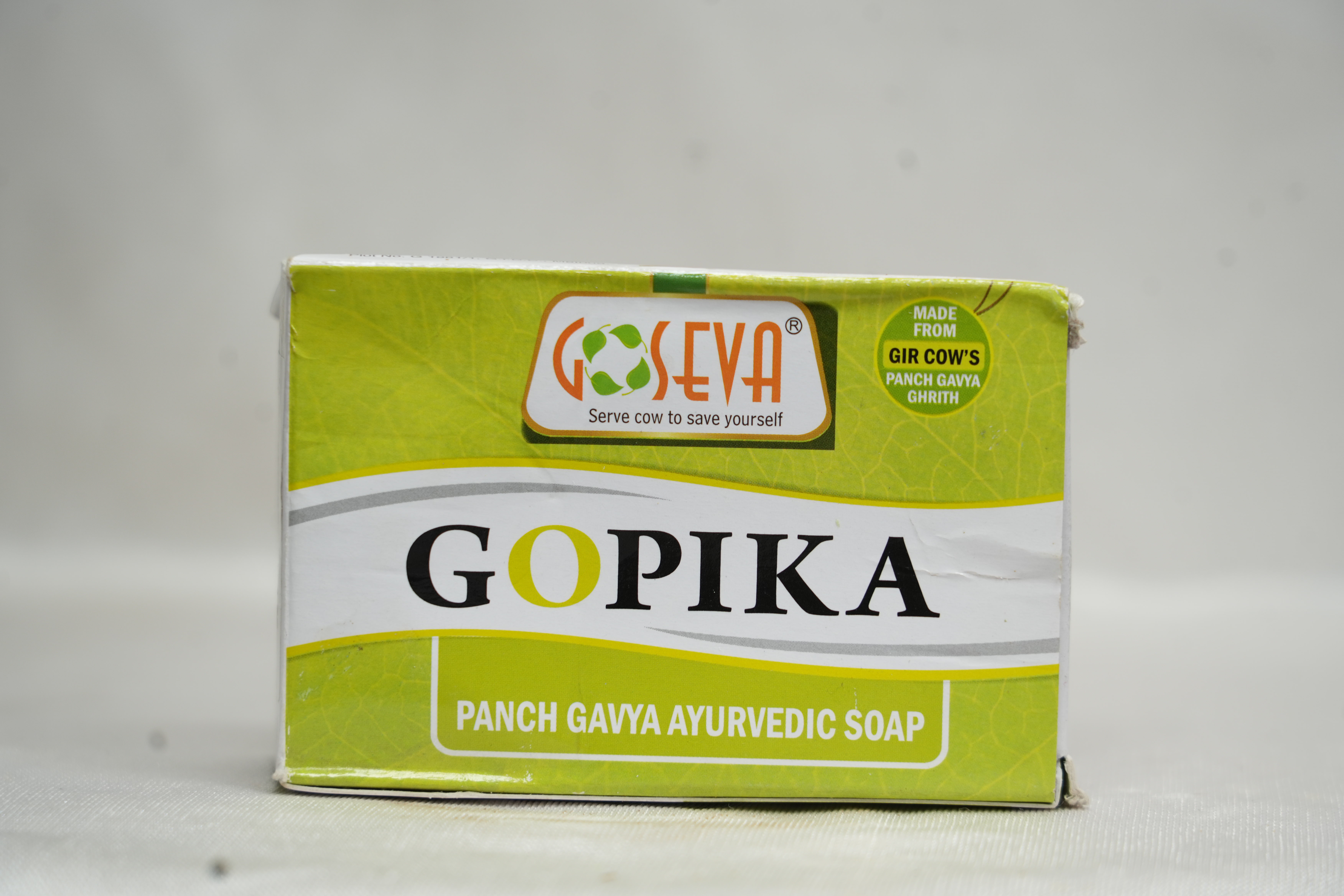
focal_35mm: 105
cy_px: 448
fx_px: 3920
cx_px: 672
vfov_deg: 13.0
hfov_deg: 19.5
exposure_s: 1/60
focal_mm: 105
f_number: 5.6
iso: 250
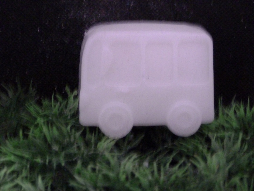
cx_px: 127
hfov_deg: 20.7
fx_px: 697
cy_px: 96
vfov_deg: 15.6
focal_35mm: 95
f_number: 3.4
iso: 800
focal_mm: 17.2
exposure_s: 1/10
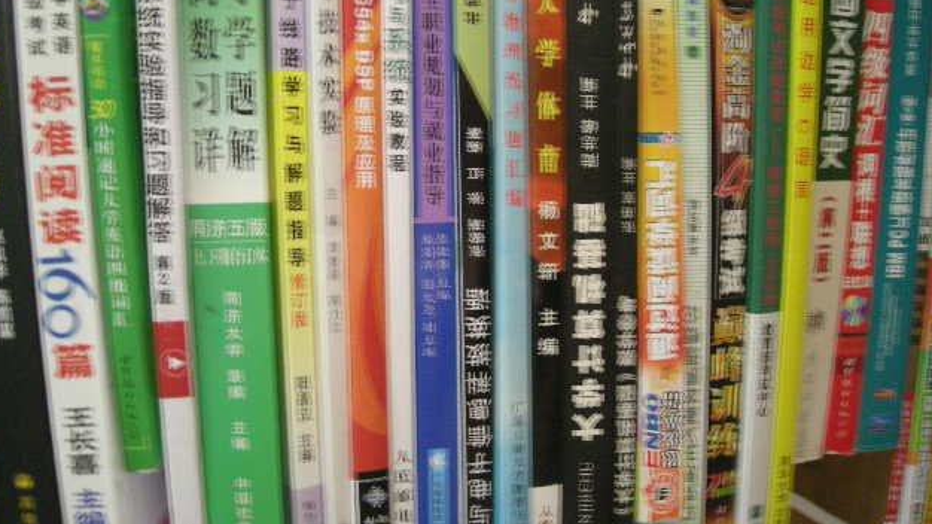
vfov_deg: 30.4
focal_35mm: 39
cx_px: 457
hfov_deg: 51.6
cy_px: 238
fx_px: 964
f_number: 2.8
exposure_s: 1/8.9
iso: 400
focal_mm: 5.7
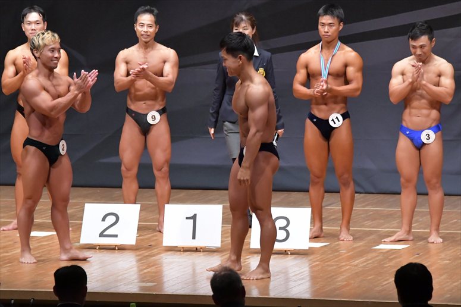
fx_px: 3264
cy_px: 154
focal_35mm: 255
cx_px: 230
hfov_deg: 8.1
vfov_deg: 5.4
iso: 8000
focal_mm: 170
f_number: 5.6
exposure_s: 1/400
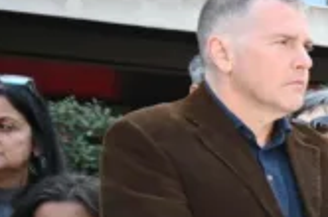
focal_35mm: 148
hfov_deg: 10.3
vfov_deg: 9.1
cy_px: 255
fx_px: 1346
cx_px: 960
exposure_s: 1/250
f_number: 2.8
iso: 125
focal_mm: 24
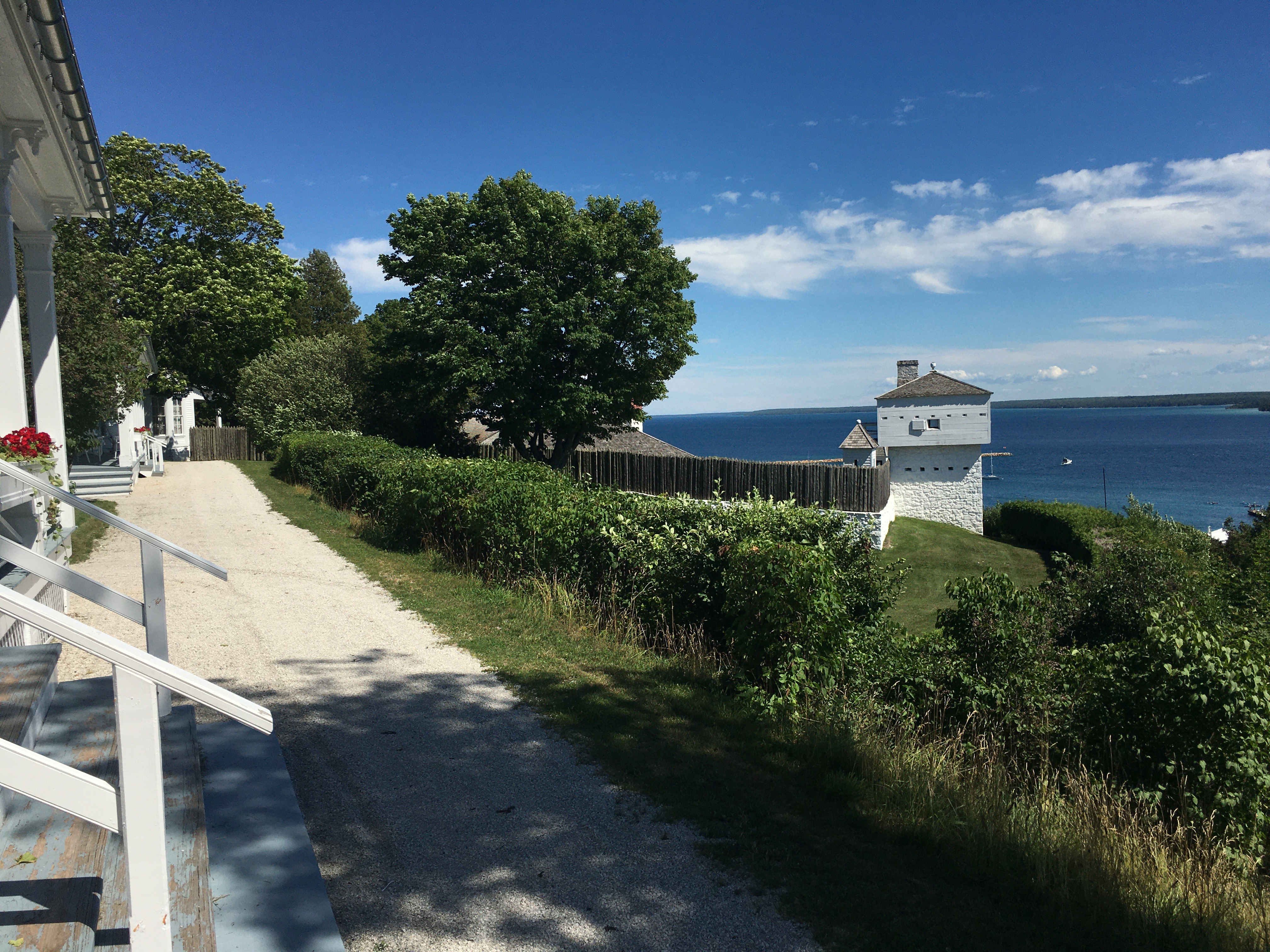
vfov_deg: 48.2
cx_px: 635
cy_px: 476
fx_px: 1064
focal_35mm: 29
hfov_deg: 61.7
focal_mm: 4.15
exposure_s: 1/3497
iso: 25
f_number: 2.2
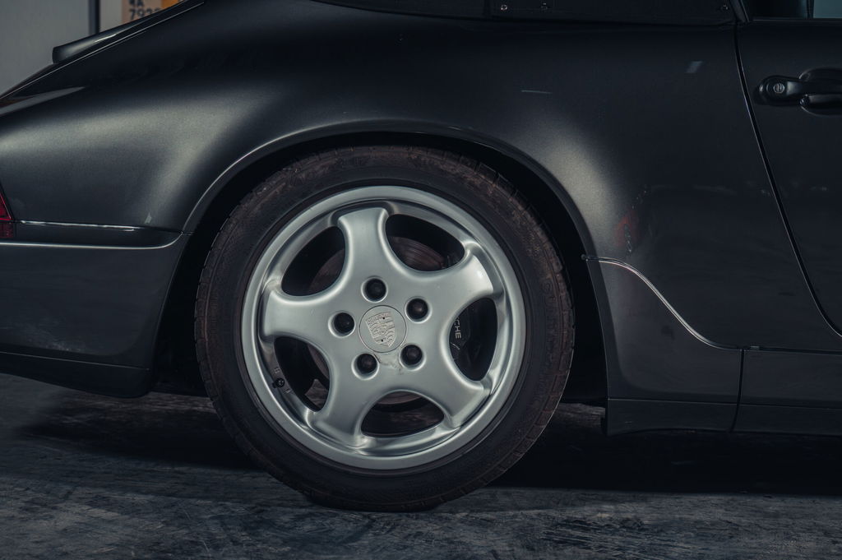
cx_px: 421
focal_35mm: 58
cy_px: 280
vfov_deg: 23.3
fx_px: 1355
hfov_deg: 34.5
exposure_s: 1/125
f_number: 5.6
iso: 800
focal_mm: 58
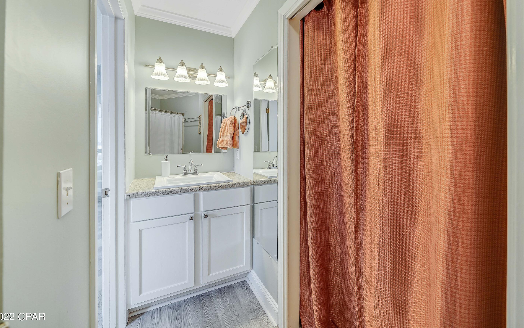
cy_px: 148
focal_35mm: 13
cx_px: 262
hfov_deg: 109.4
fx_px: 186
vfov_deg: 82.6
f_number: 5.6
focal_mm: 12
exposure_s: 1/6
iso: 100
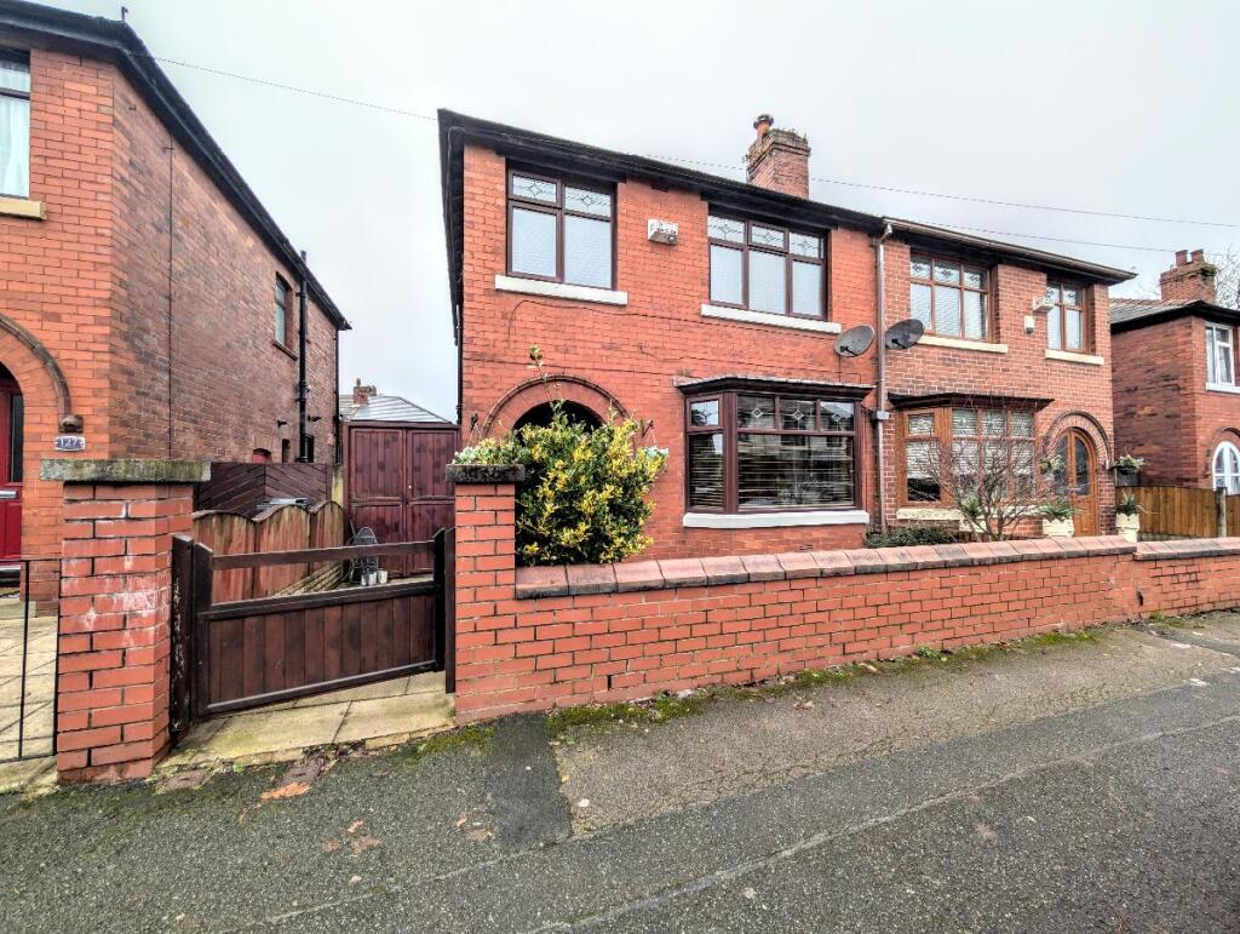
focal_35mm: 12
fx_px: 430
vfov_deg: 94.6
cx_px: 620
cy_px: 467
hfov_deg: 110.5
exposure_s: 1/340
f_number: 1.7
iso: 55
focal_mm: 2.02
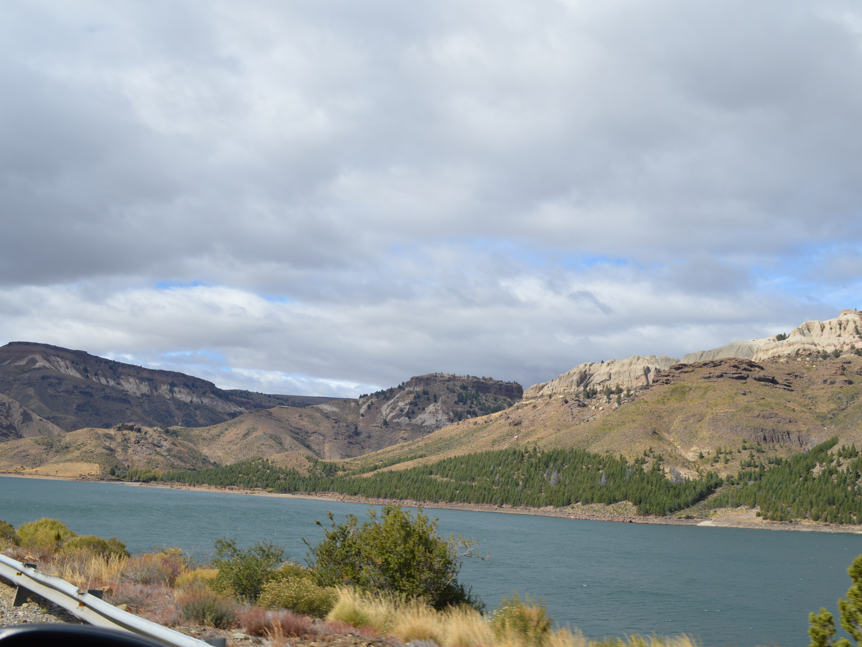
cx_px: 450
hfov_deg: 55.3
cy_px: 323
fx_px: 822
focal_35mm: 33
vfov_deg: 42.9
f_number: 9
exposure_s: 1/320
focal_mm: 20
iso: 100
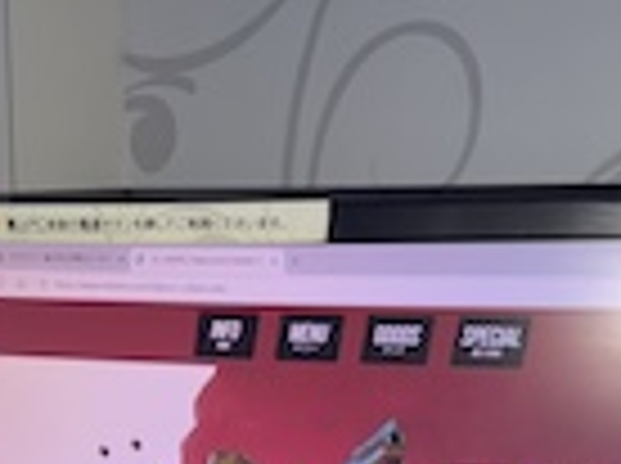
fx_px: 1092
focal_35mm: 61
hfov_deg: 31.7
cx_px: 292
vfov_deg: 22.2
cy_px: 547
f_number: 1.78
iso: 80
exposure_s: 1/39
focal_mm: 6.76
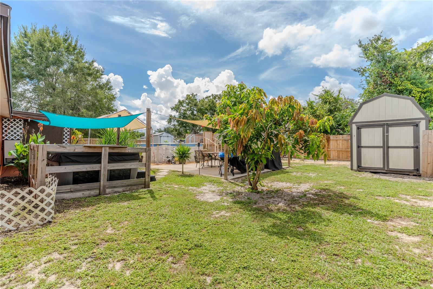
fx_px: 204
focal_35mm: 17
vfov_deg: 70.4
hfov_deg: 93.3
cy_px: 144
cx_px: 216
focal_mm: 17
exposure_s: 1/40
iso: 100
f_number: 8
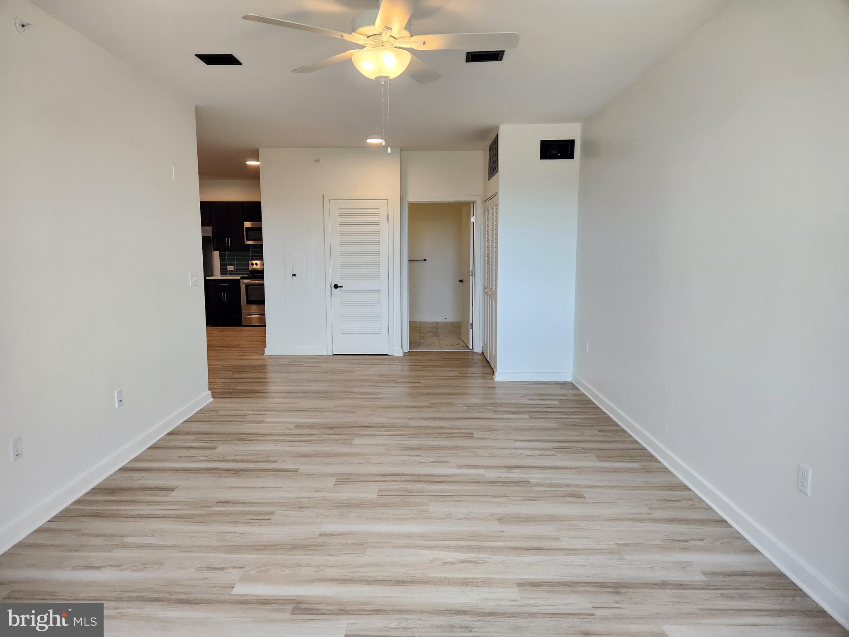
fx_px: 564
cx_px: 424
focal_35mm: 23
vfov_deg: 58.9
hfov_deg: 73.9
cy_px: 318
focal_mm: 5.4
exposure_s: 1/180
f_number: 1.8
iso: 200
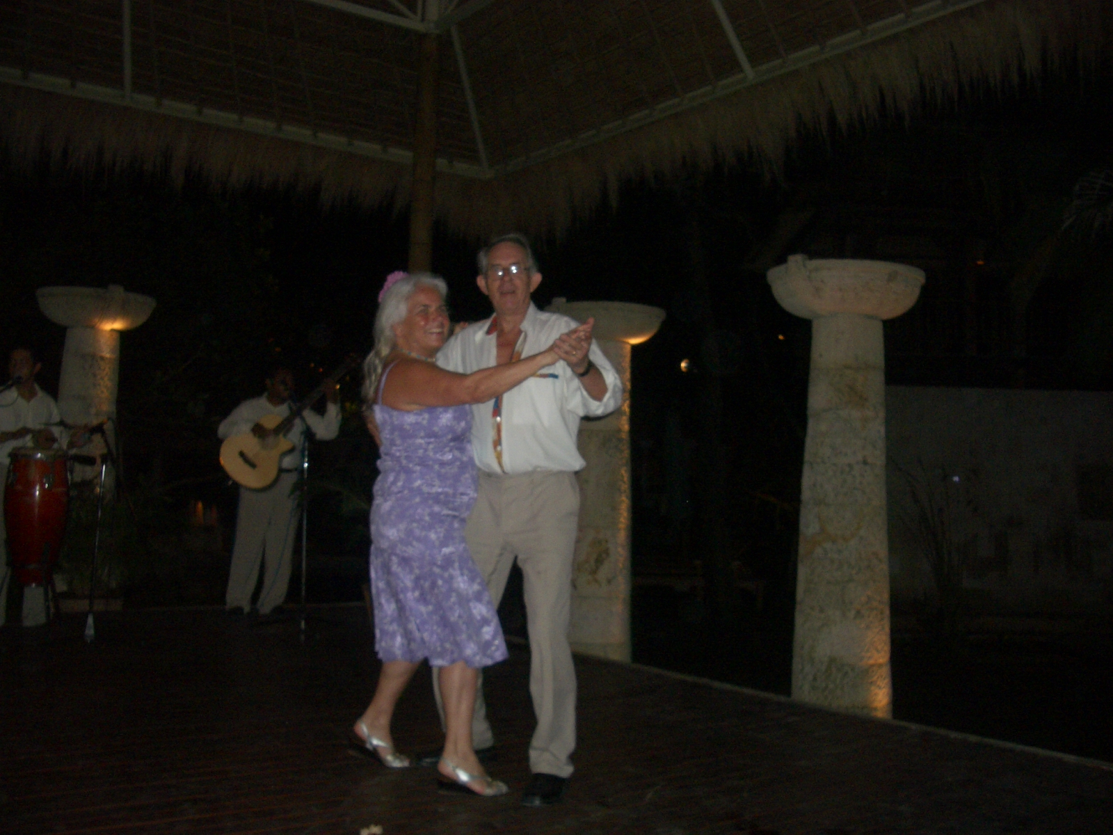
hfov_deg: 52.6
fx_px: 1125
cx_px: 556
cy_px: 418
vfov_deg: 40.7
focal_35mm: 35
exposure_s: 1/60
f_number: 2.6
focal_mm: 5.8
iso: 100
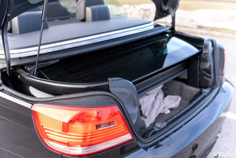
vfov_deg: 36.0
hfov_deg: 51.9
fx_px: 243
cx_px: 118
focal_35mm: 37
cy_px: 79
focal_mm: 37
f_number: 2.8
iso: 160
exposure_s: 1/160
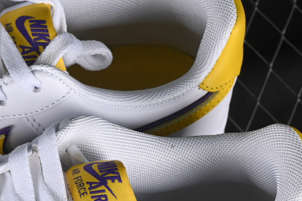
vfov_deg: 6.5
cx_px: -24
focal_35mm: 212
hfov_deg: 9.6
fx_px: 1779
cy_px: 221
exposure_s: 1/80
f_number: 8
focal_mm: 50
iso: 160
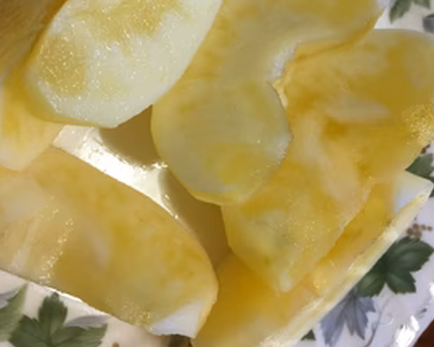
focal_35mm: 42
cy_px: 104
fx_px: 539
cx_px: 220
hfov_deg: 43.8
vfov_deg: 35.2
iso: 32
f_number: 2.2
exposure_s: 1/40
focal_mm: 4.15
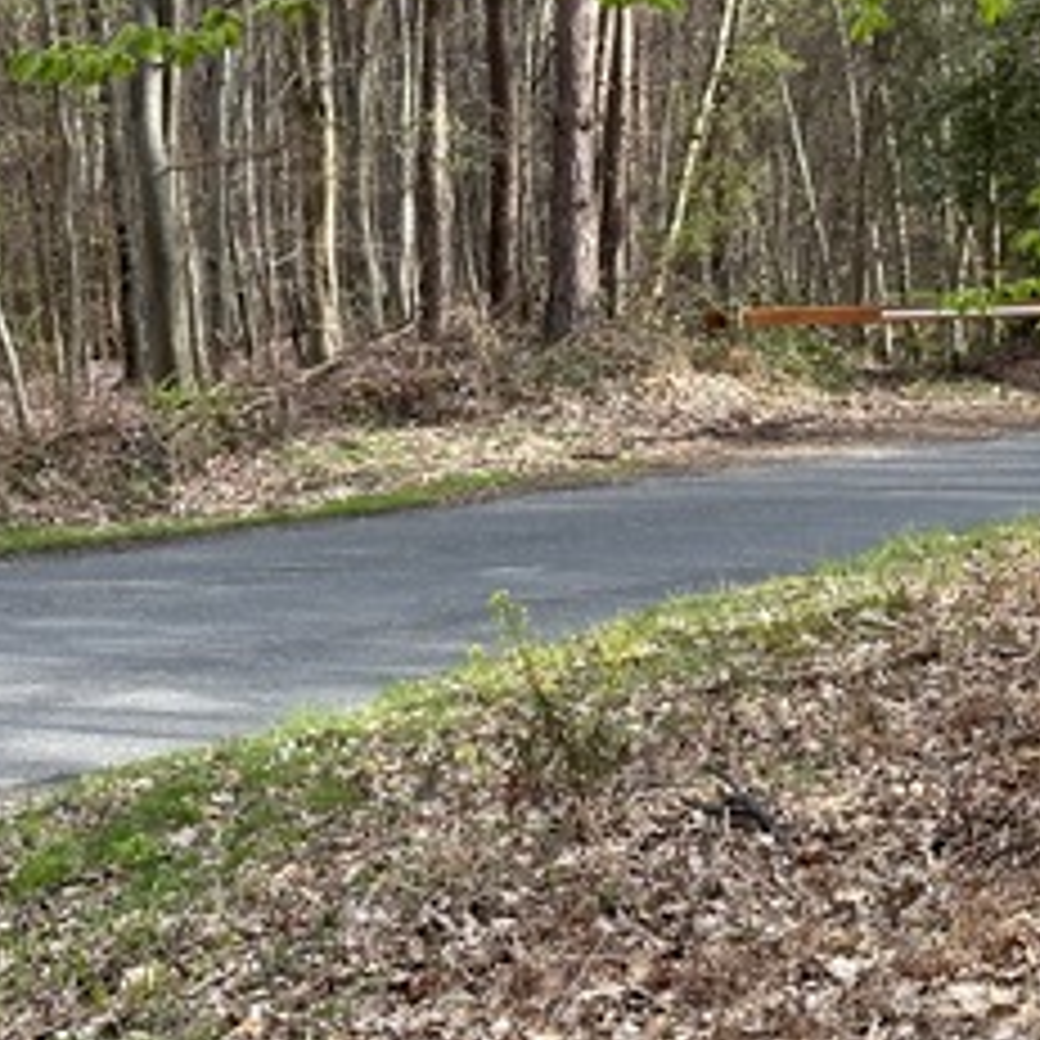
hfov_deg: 15.8
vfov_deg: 15.8
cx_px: 743
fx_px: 3739
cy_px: 302
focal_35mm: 110
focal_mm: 6.86
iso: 64
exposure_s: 1/482
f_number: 1.78
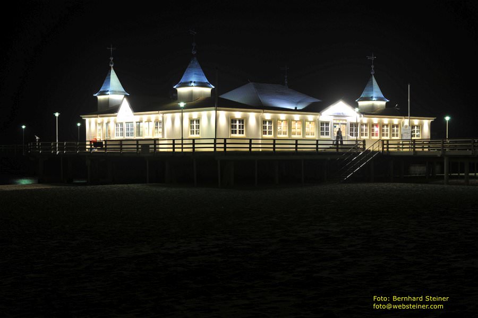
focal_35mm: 52
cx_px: 239
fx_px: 690
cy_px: 159
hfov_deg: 38.2
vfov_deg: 26.0
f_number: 8
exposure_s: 5
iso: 200
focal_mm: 52
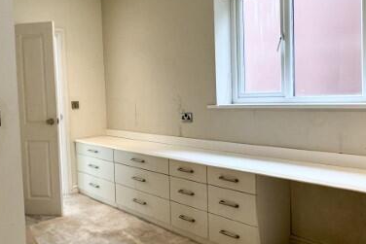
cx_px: 183
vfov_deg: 40.0
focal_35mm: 33
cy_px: 112
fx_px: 336
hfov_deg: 57.2
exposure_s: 1/100
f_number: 2.2
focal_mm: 2.22
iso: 250
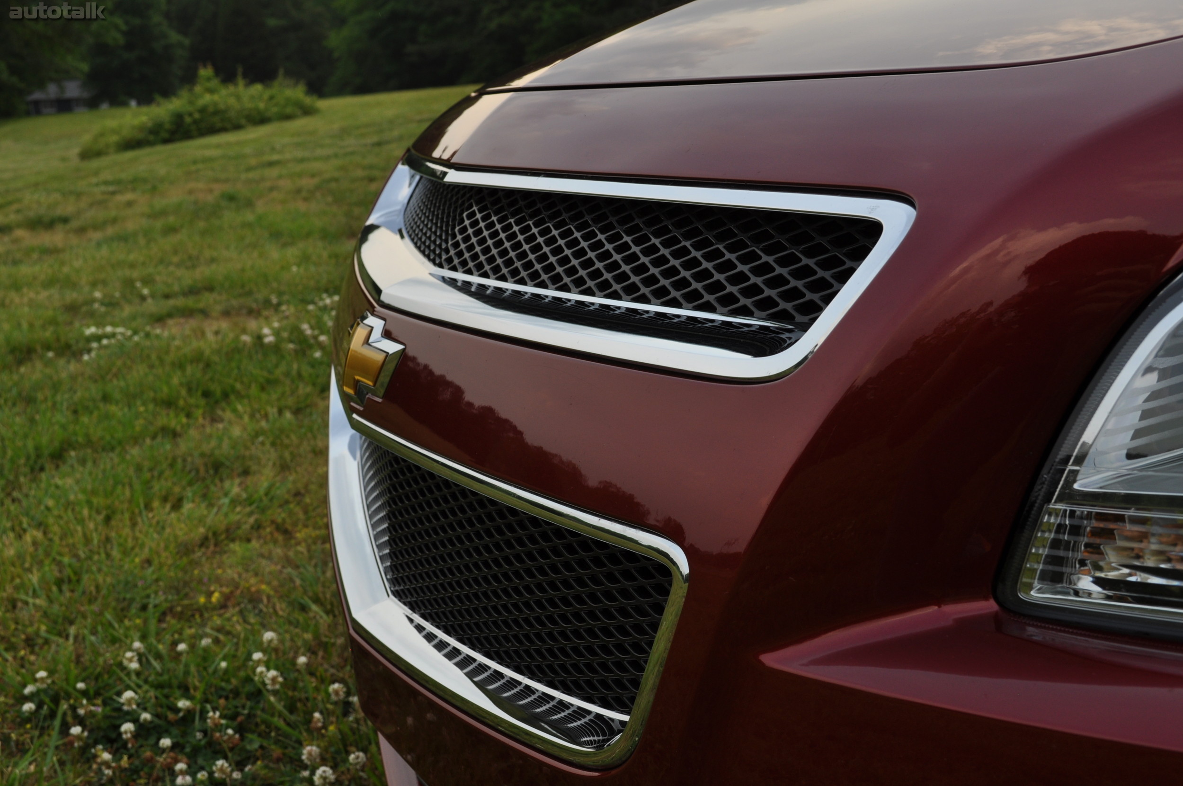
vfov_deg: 31.8
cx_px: 592
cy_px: 393
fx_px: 1379
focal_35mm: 42
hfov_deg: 46.4
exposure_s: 1/100
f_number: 9
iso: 200
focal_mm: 28
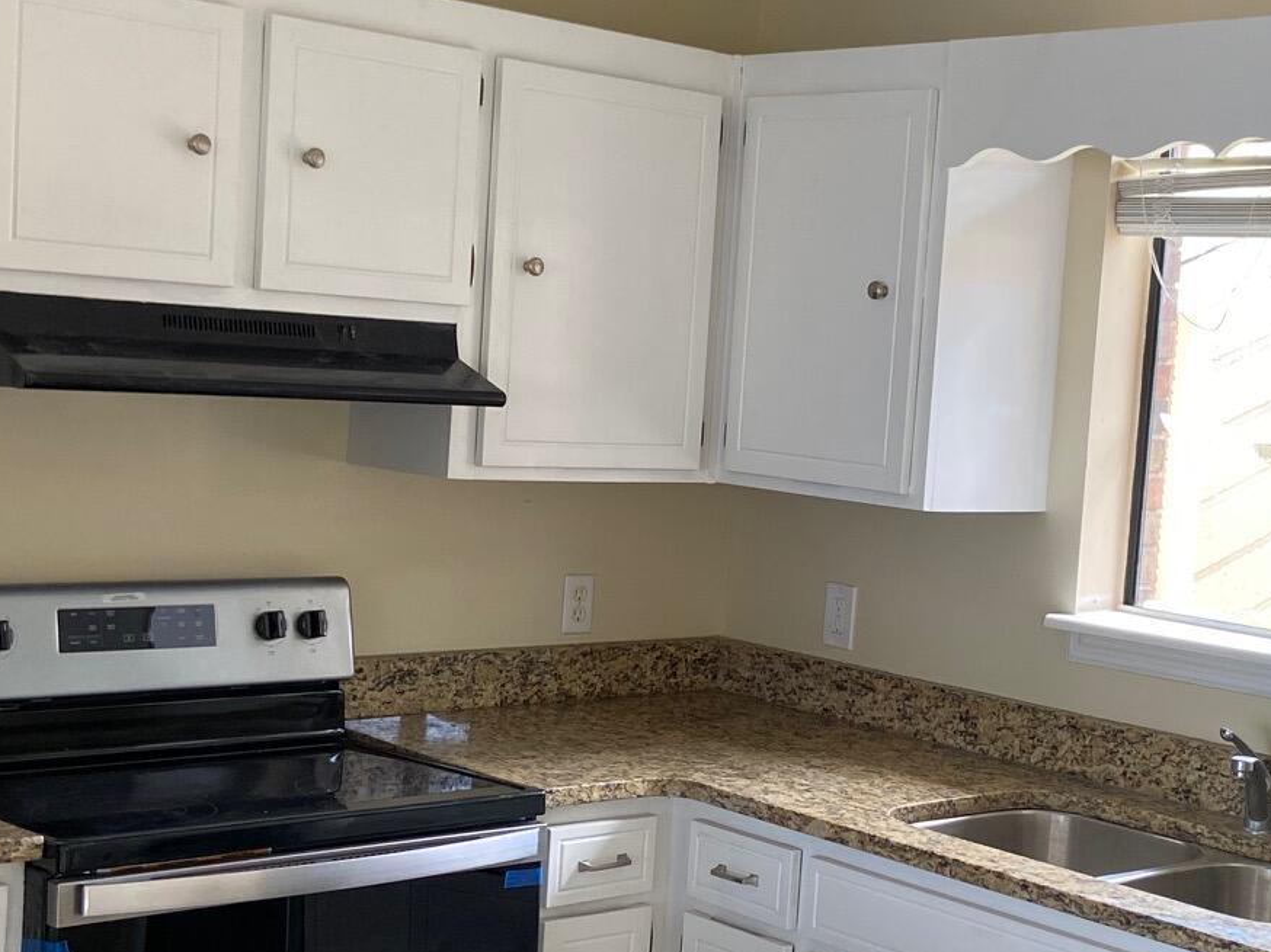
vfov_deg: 24.4
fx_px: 2202
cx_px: 848
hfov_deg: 31.9
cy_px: 538
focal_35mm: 60
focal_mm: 4.25
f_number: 1.8
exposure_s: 1/121
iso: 125
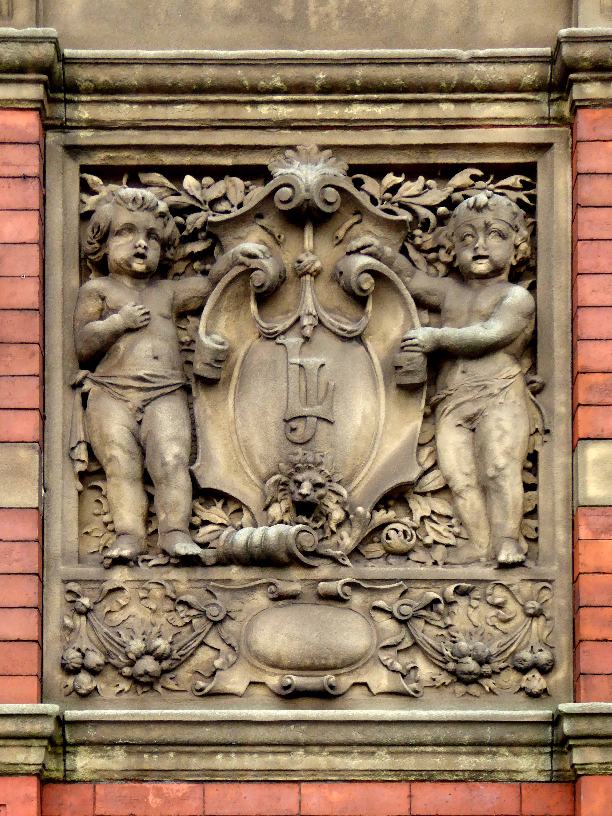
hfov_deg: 19.9
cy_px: 408
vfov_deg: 26.3
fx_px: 1744
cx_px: 306
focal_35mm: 74
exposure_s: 1/160
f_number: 4.6
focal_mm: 13.2
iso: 400
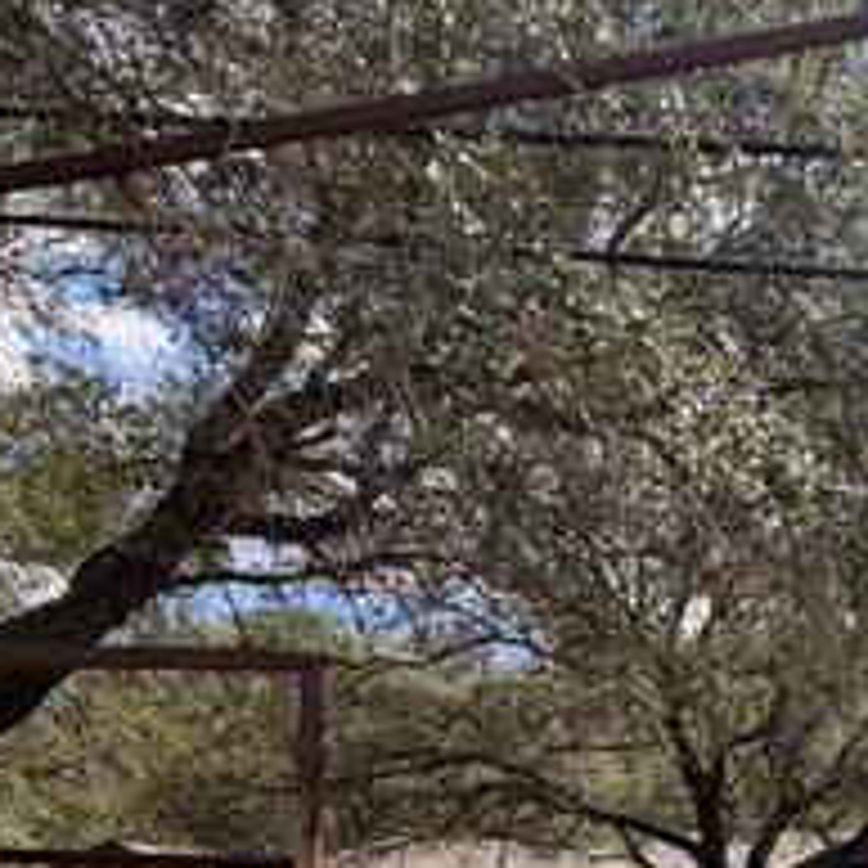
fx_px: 1163
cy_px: 994
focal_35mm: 41
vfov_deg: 34.3
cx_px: 1057
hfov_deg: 33.0
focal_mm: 2.22
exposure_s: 1/770
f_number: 2.2
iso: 32
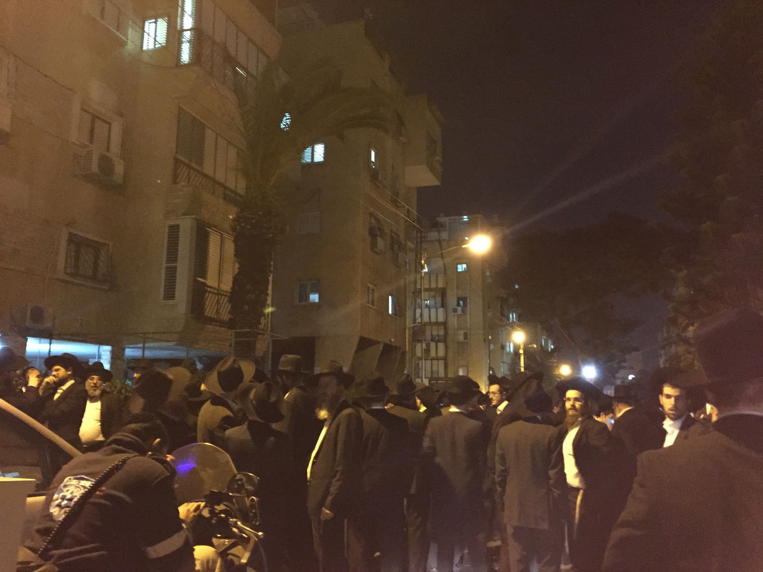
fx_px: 639
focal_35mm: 29
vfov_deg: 48.2
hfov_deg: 61.7
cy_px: 286
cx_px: 382
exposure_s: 1/15
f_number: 2.2
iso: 800
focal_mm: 4.15
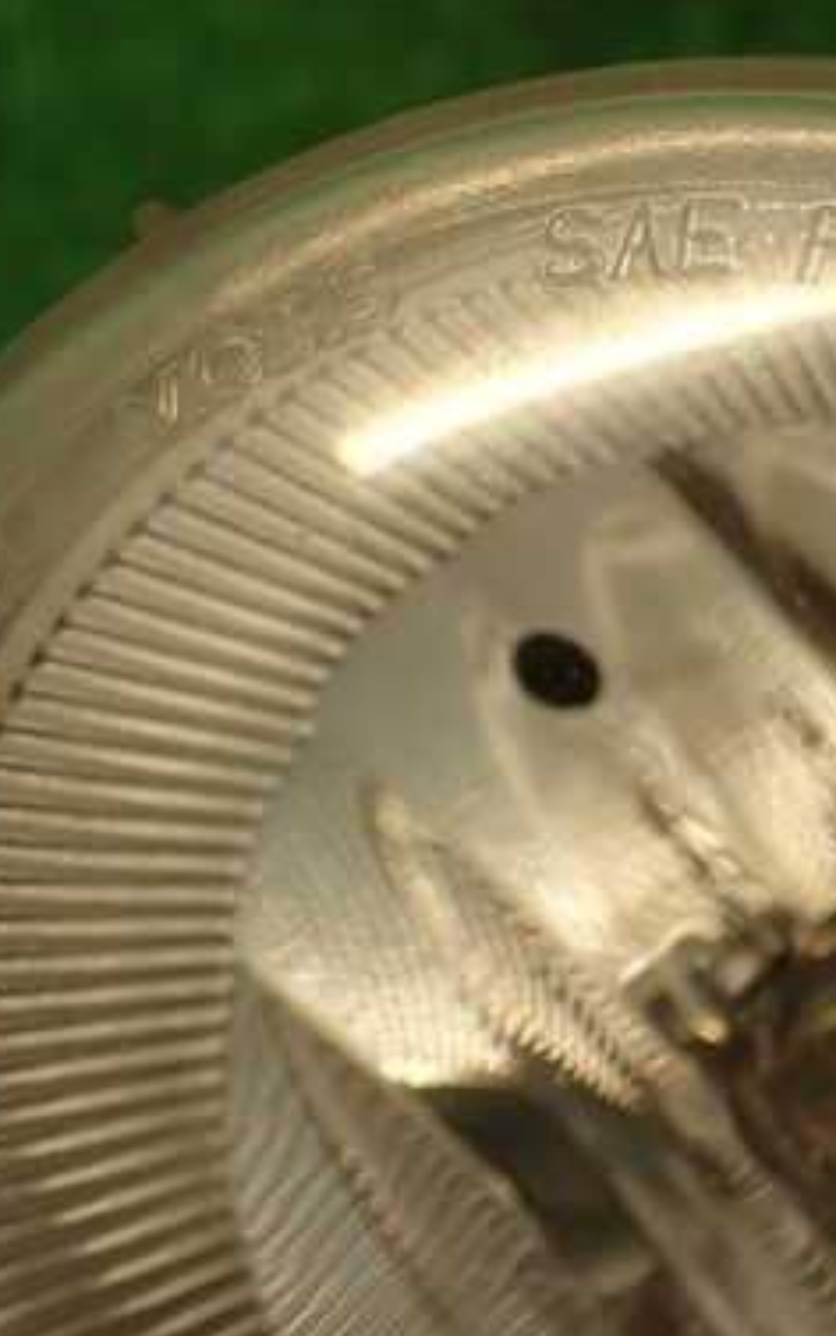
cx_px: 900
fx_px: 1966
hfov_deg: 22.7
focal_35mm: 54
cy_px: 553
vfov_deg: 37.4
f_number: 2.4
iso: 125
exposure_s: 1/60
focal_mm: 5.79
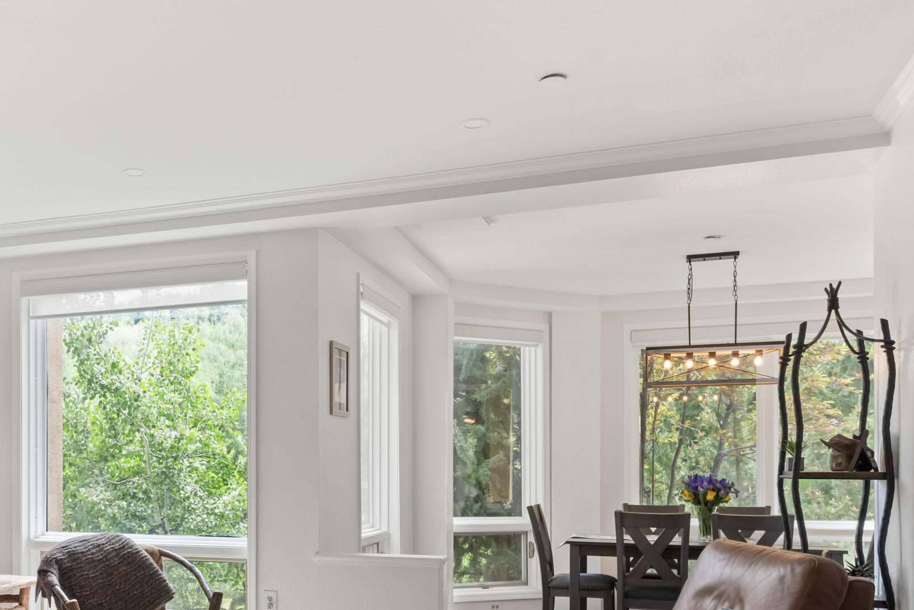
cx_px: 234
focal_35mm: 37
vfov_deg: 35.1
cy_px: 462
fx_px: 939
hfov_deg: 49.9
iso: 500
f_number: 7.1
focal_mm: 20
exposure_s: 1/8
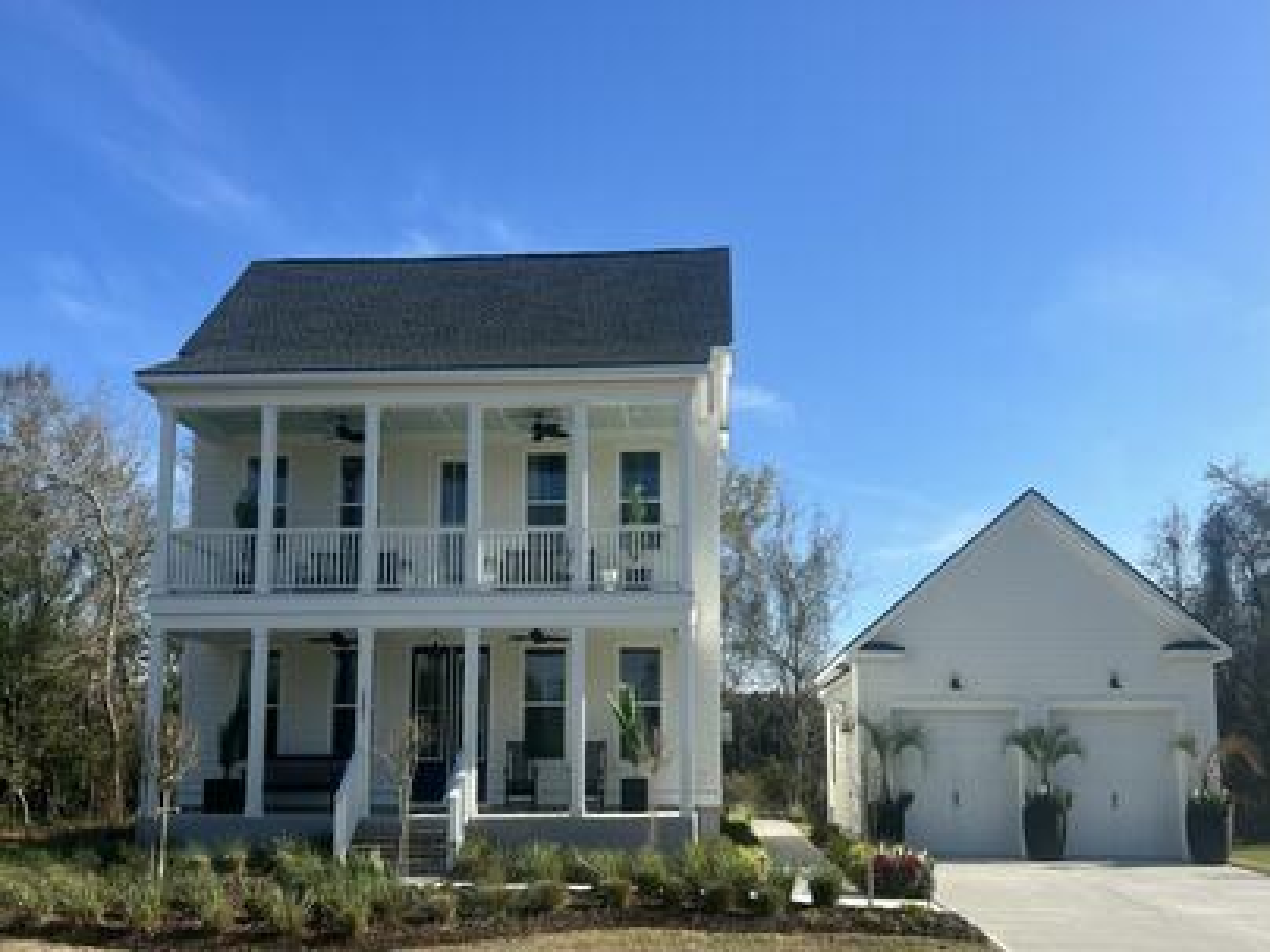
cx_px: 635
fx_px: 954
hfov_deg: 67.3
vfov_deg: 53.1
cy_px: 476
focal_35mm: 26
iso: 50
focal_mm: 5.7
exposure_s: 1/3704
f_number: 1.5
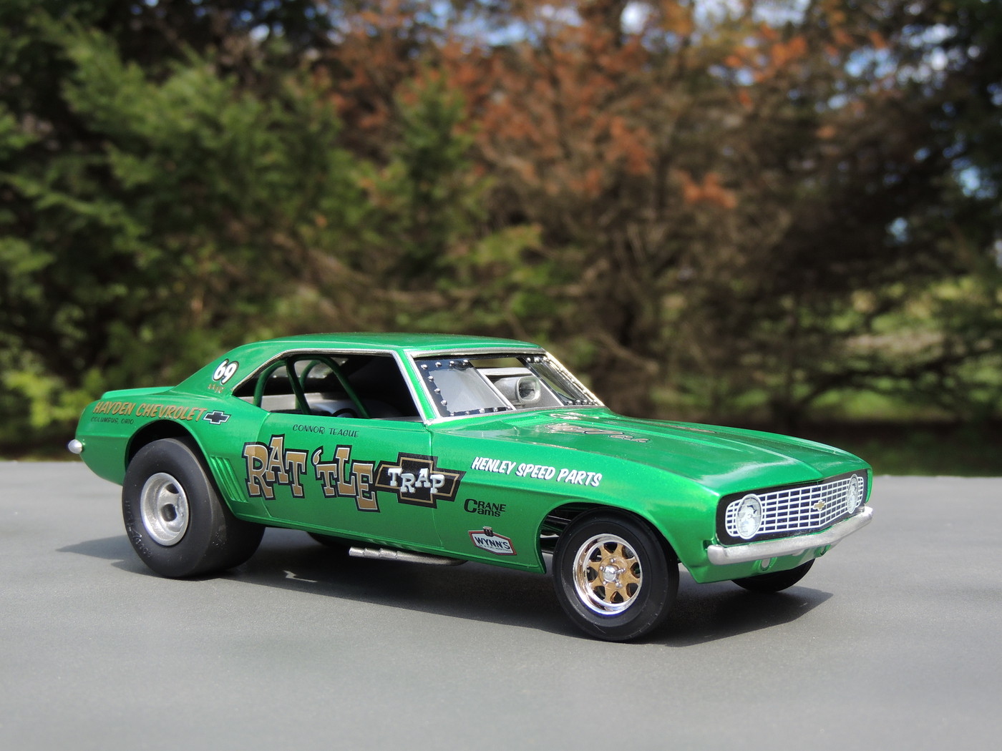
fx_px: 1447
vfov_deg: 29.1
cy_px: 376
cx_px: 501
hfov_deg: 38.2
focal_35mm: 50
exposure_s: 1/250
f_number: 3.6
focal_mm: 8.9
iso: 100
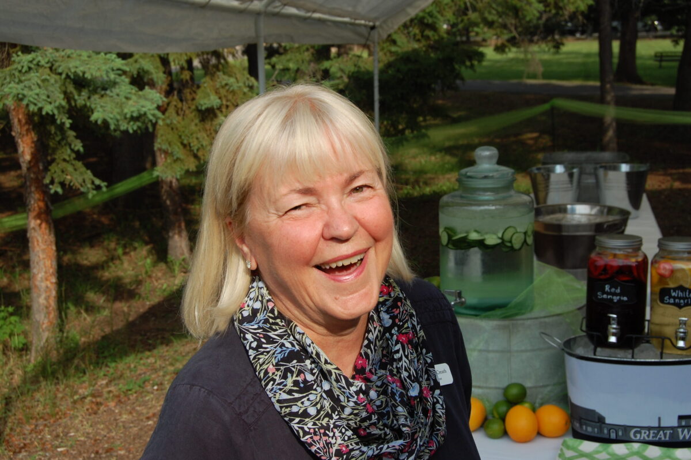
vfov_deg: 28.9
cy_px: 230
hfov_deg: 42.4
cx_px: 346
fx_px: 892
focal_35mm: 46
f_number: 9
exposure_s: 1/320
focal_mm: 31
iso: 200
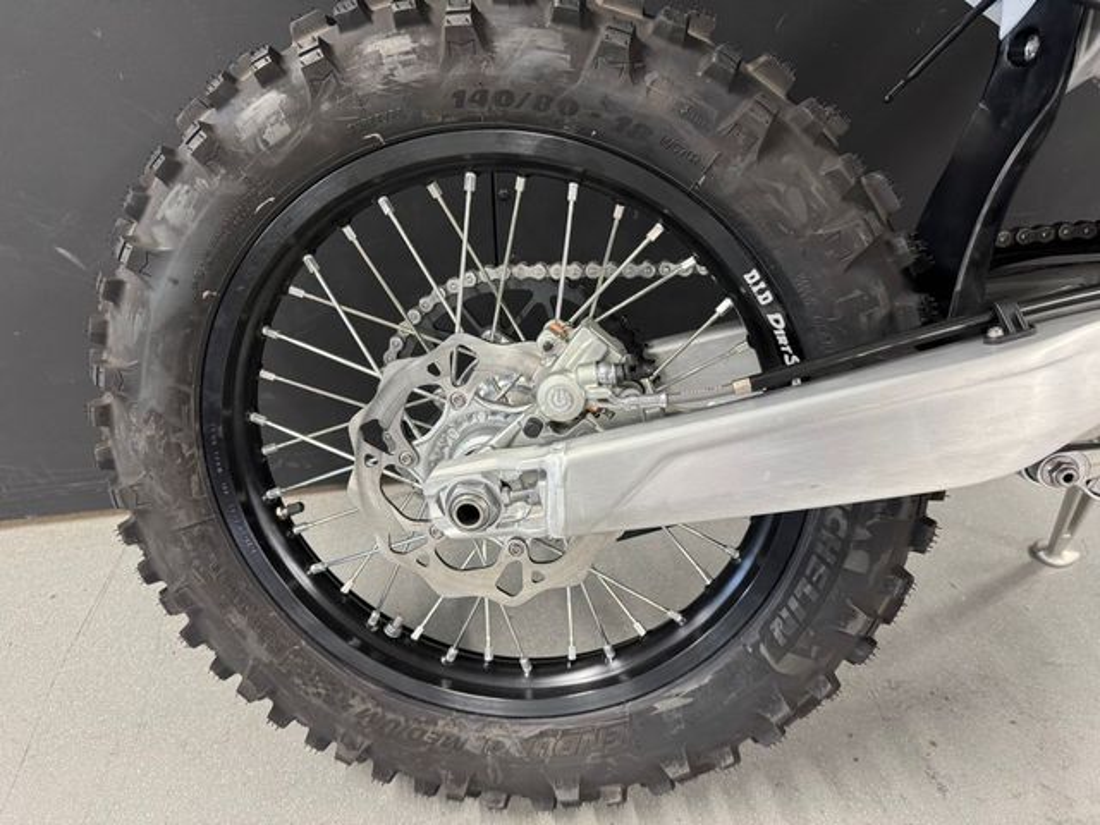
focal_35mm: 24
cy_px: 412
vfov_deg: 56.8
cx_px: 550
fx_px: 763
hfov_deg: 71.6
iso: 250
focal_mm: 6.76
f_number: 1.78
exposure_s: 1/50
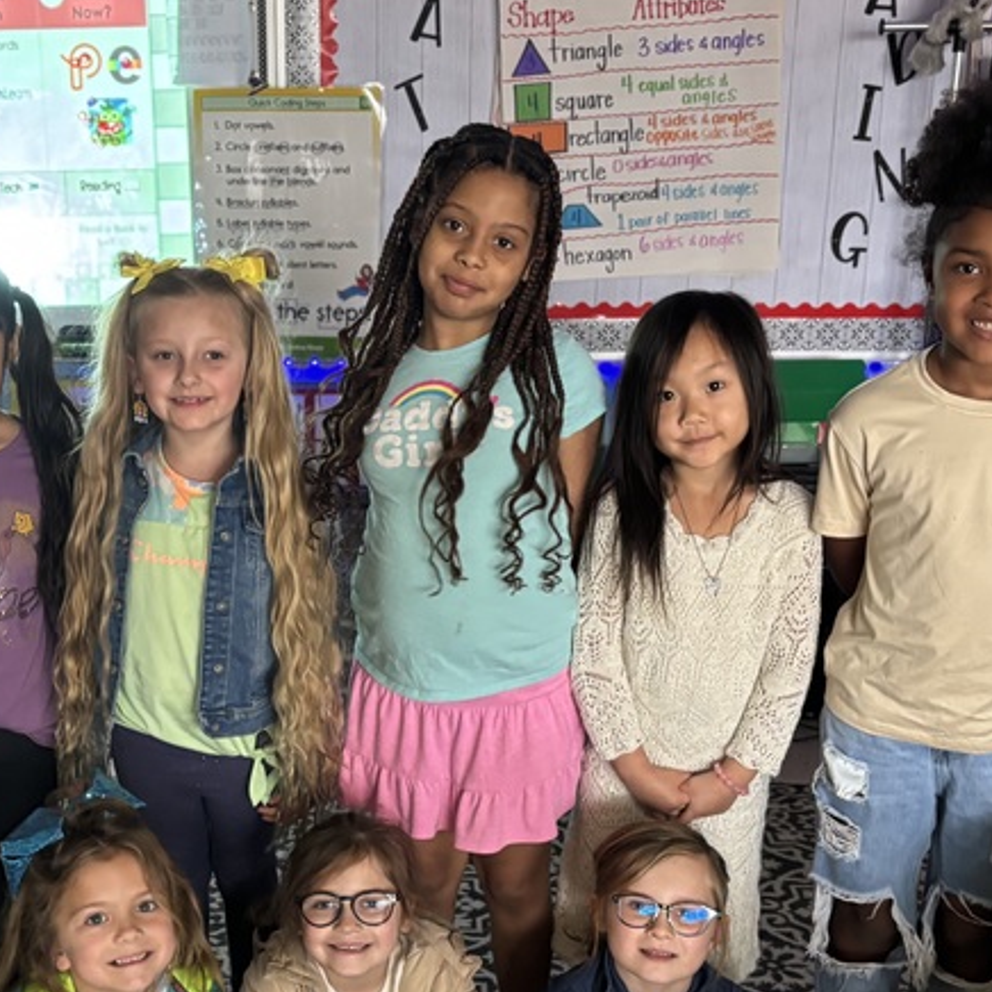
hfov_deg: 31.4
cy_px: 724
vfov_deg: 31.2
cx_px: 330
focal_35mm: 54
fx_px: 1751
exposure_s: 1/60
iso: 400
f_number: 1.6
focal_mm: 5.96
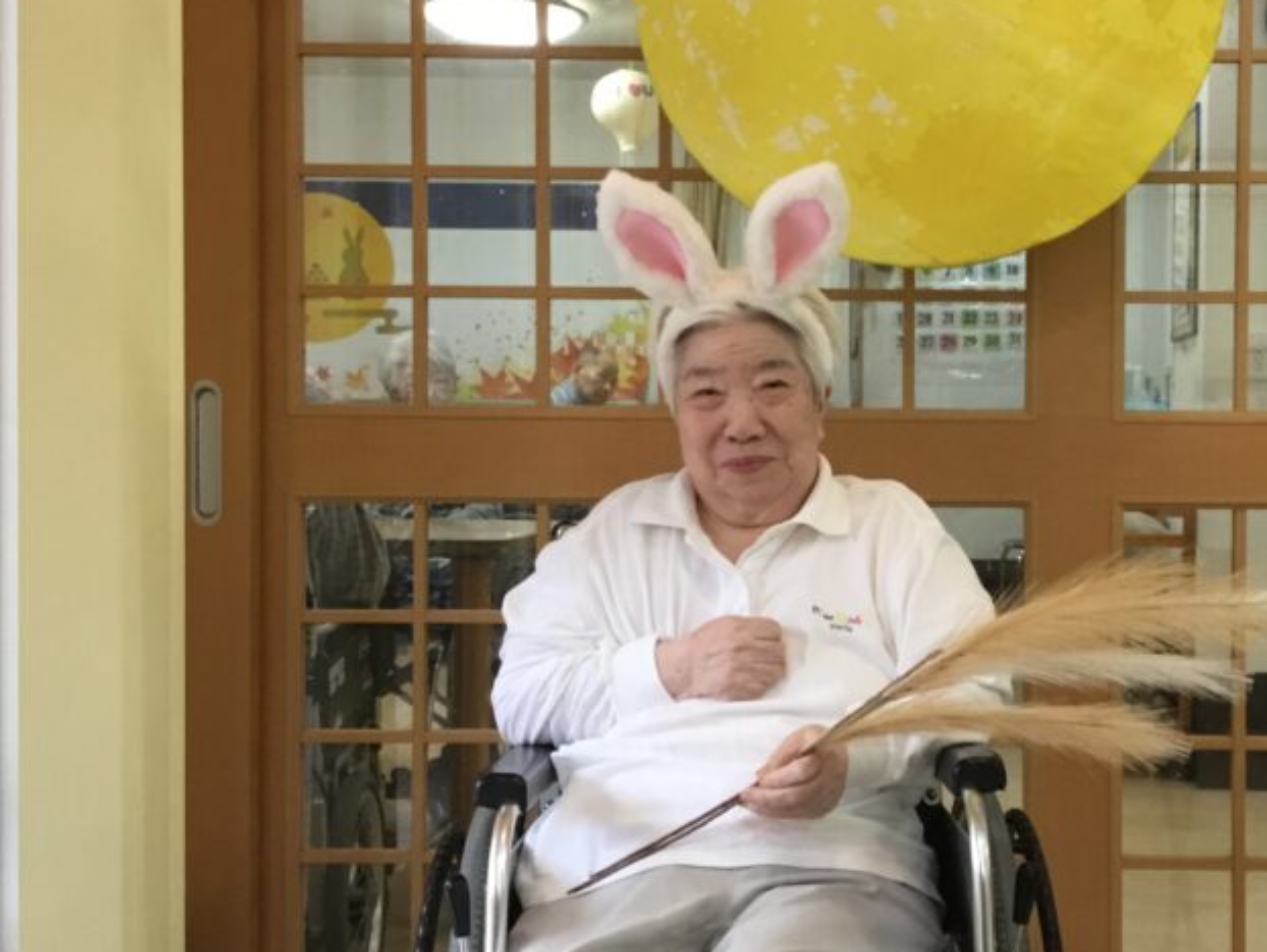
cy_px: 461
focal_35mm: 51
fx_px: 1867
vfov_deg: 28.6
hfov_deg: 36.9
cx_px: 896
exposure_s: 1/30
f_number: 2.4
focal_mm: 3.3
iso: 100
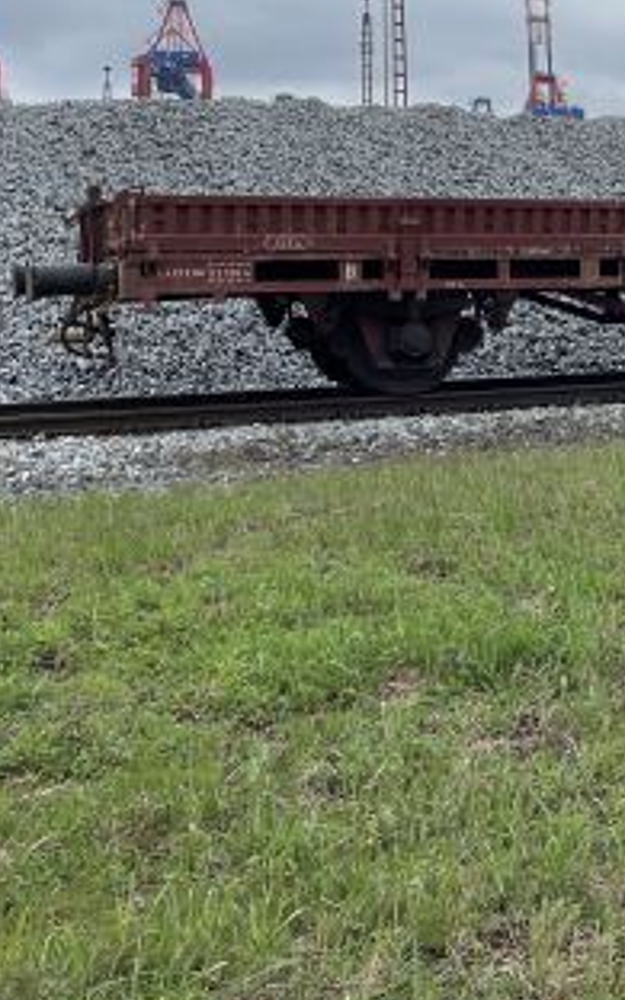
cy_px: 256
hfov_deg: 20.4
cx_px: 780
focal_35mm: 59
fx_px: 1608
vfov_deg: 33.9
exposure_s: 1/1742
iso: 32
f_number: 1.6
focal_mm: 4.2
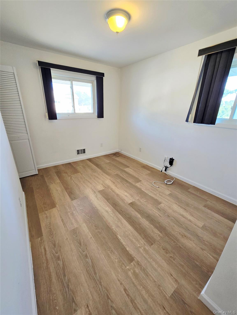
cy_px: 158
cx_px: 118
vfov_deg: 106.2
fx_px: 119
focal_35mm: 13
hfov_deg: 89.9
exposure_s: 1/60.2
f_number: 2.2
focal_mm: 2.2
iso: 125
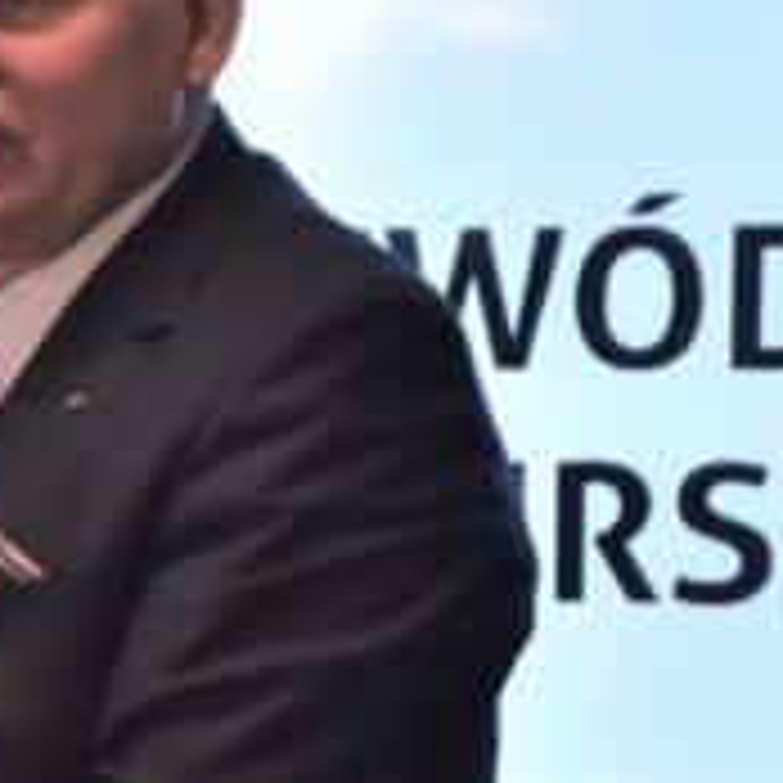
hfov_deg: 2.3
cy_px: 630
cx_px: -788
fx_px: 19395
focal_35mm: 758
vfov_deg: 2.3
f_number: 6
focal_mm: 135
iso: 800
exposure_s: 1/250
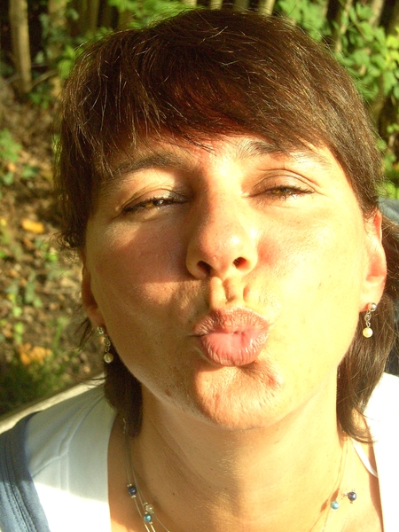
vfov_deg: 26.0
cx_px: 200
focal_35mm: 75
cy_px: 266
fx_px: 1153
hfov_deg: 19.6
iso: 400
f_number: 4
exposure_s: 1/650
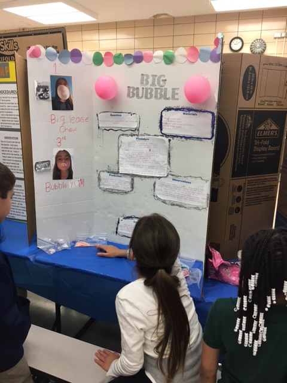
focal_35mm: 29
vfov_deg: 61.7
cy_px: 192
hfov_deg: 48.2
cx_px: 144
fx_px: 321
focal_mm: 4.15
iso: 40
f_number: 2.2
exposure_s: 1/30
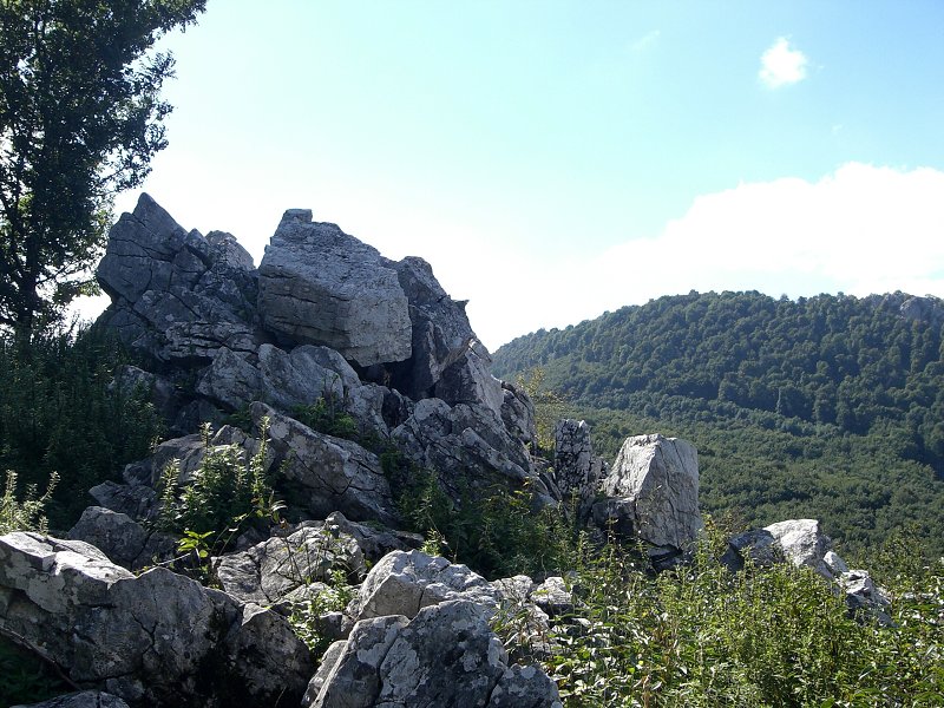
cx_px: 472
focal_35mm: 38
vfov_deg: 37.7
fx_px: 1036
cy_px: 354
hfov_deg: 49.0
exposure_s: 1/320
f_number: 4.4
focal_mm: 6.3
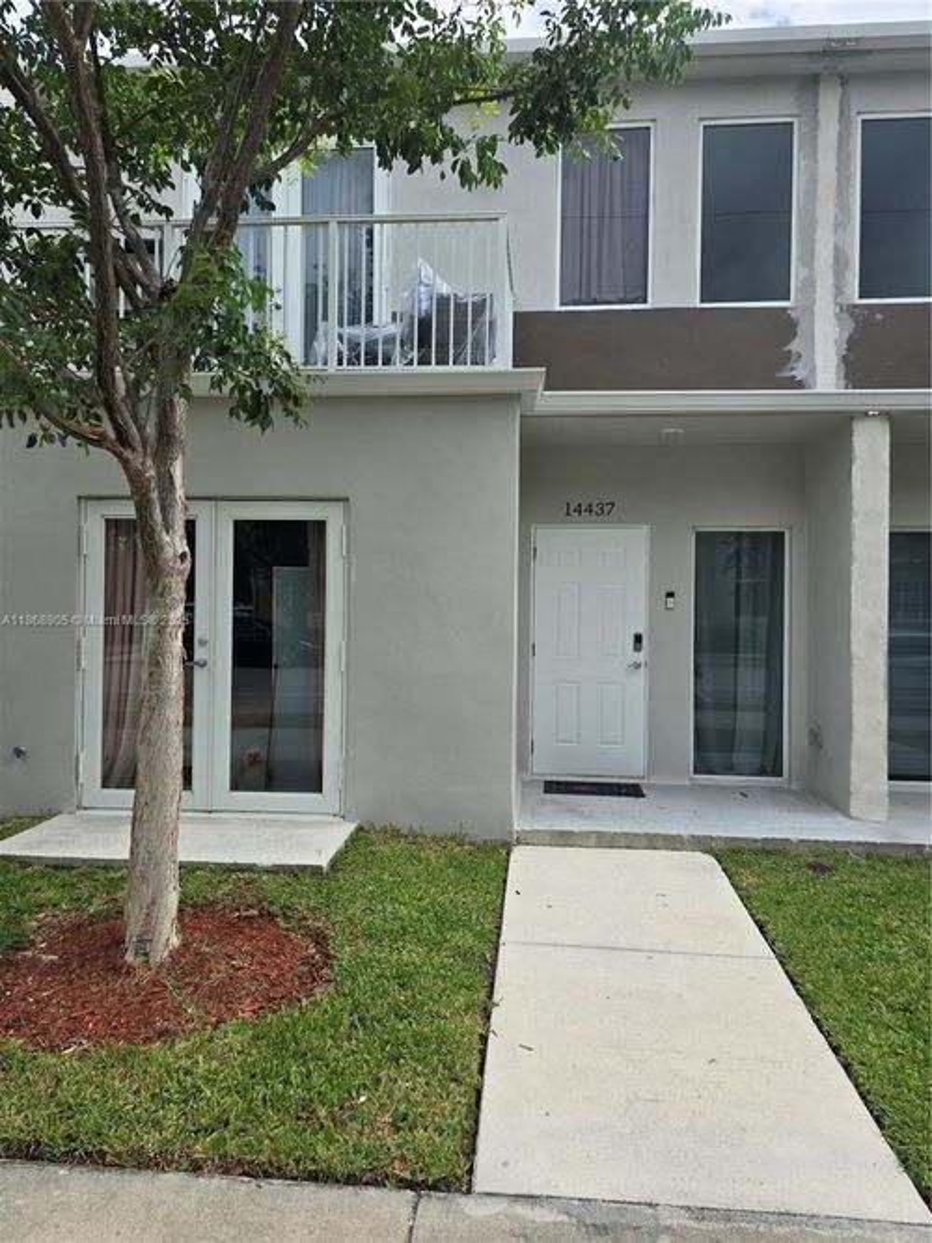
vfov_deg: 73.9
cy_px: 622
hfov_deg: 58.9
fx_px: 826
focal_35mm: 23
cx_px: 466
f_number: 1.7
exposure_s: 1/474
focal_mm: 6.3
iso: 12
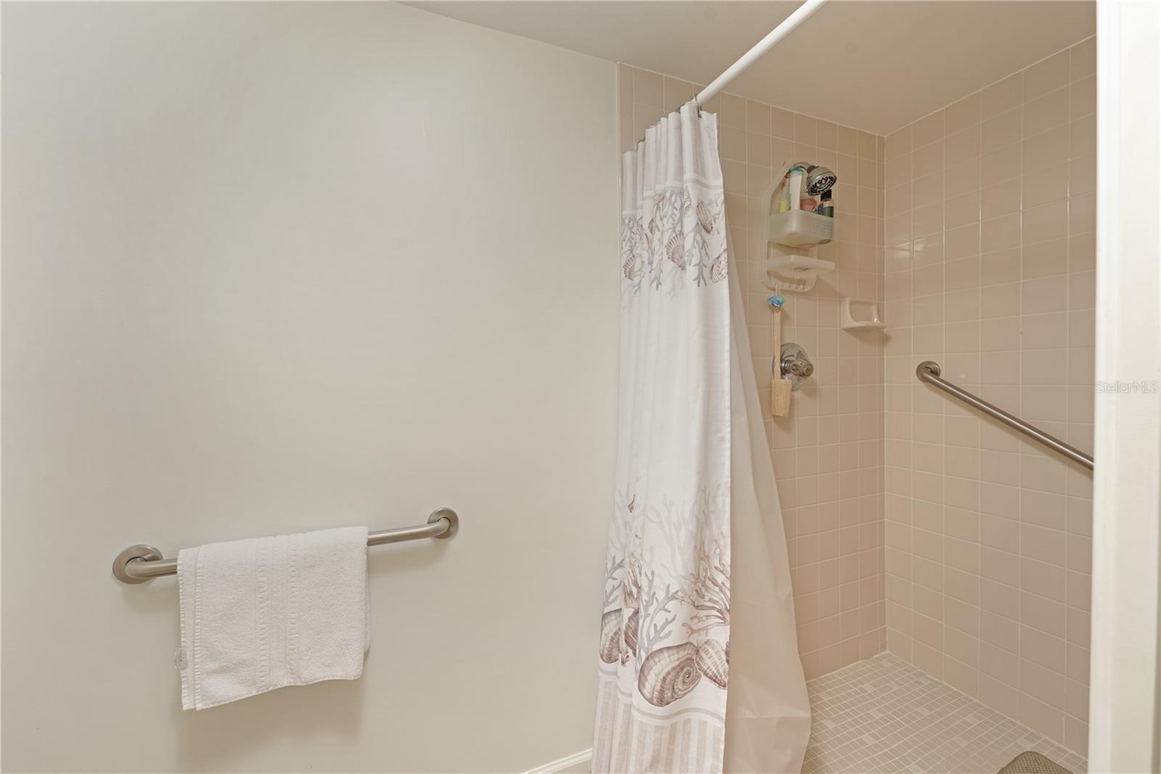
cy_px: 387
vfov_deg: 81.2
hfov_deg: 104.3
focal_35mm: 14
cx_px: 580
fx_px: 451
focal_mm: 14
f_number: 8
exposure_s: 1/25
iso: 100
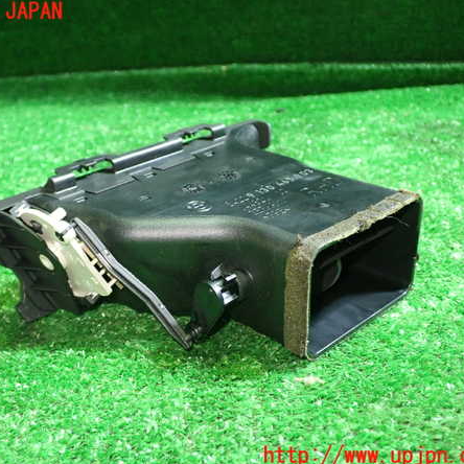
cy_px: 234
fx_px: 652
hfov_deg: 39.0
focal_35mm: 43
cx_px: 186
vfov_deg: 39.2
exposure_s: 1/30
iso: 800
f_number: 2.5
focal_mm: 6.37
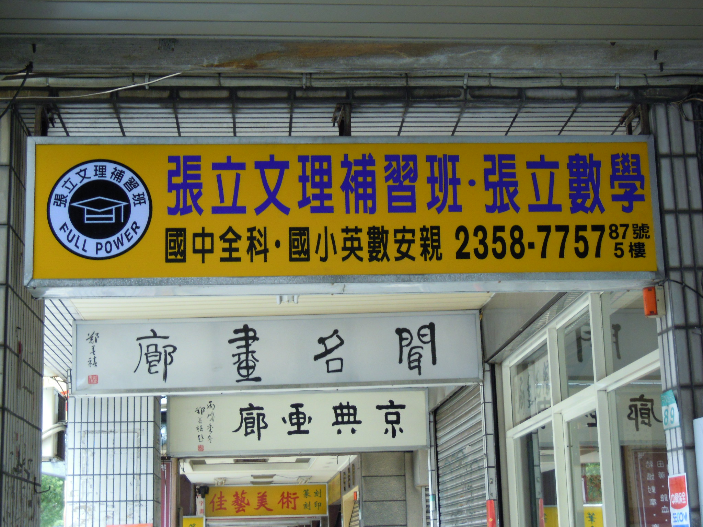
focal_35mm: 63
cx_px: 352
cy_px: 264
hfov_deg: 30.7
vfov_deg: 23.3
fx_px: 1279
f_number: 4
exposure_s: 1/50
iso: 220
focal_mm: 11.2
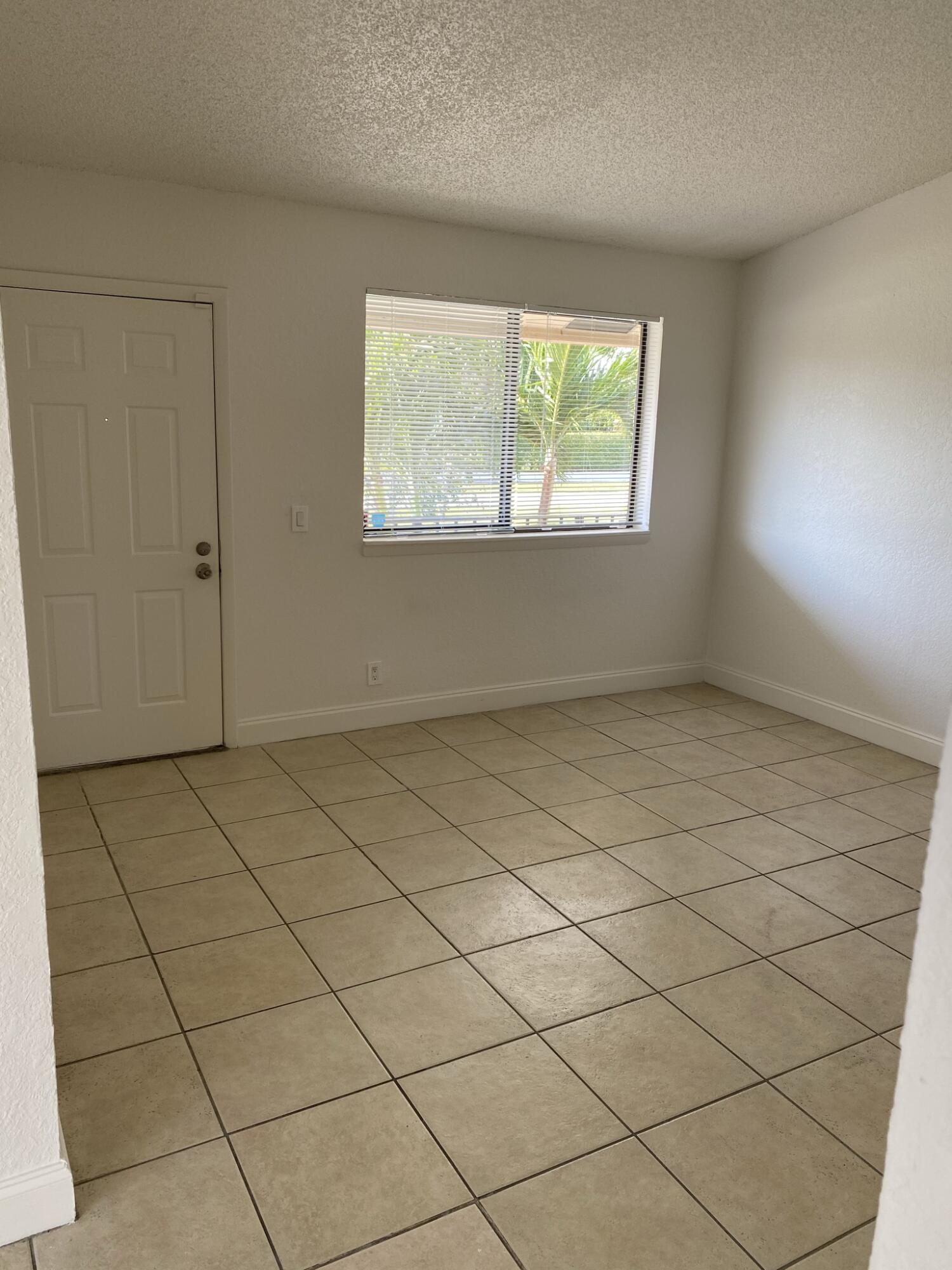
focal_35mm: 26
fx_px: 953
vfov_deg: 67.3
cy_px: 635
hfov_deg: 53.1
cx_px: 476
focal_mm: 4.25
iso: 50
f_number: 1.8
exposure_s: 1/122
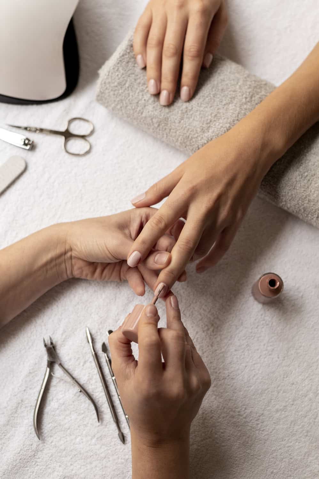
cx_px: 160
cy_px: 240
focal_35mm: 50
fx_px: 665
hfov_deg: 27.0
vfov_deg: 39.6
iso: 800
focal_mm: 50
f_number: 3.5
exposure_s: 1/200
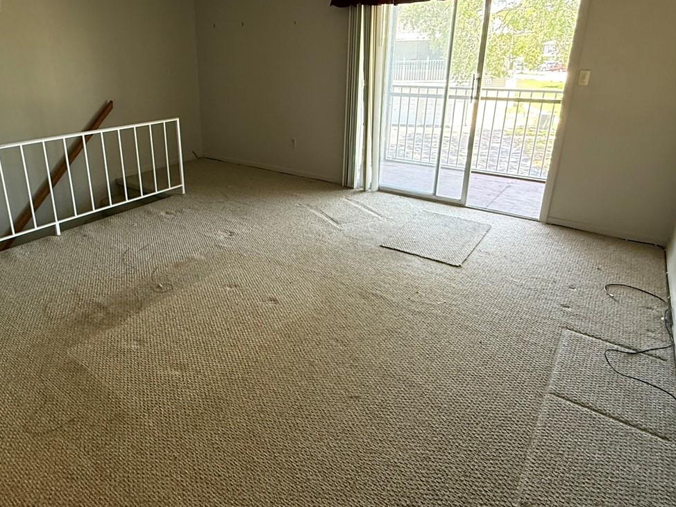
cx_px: 271
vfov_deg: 58.2
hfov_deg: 73.2
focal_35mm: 23
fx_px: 449
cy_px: 192
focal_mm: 2.22
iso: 250
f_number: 2.2
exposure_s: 1/60
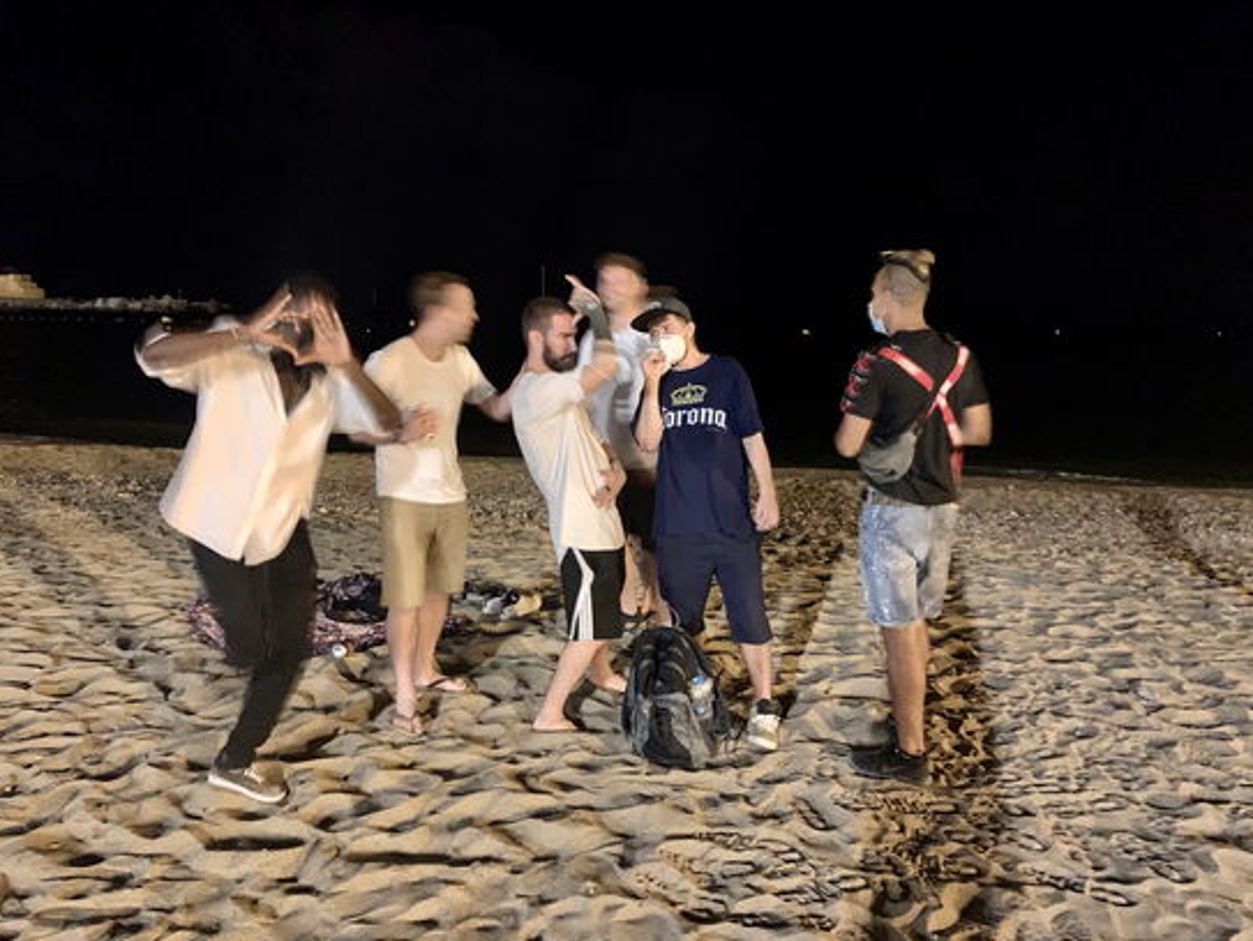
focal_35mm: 27
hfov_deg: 65.3
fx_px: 978
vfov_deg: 51.4
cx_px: 635
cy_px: 464
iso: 500
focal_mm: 4.25
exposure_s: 1/4
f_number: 1.8
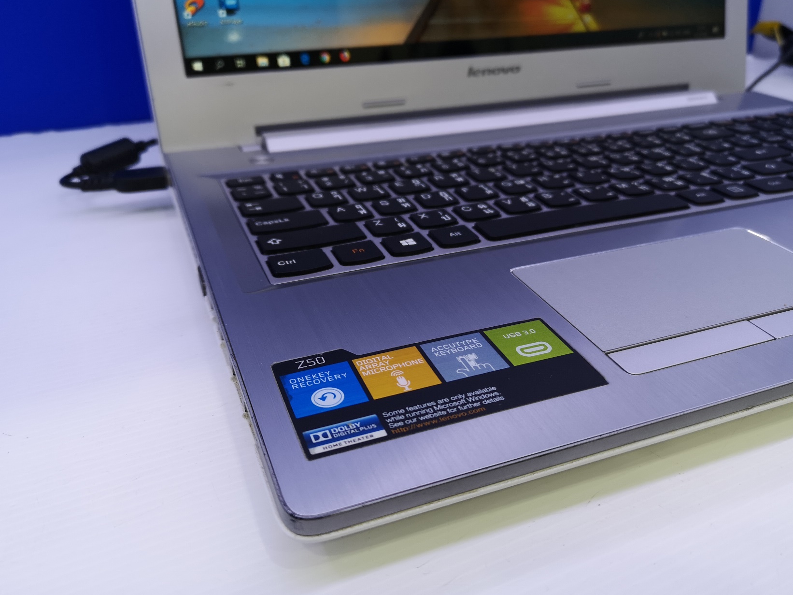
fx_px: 687
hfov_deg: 60.0
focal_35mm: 30
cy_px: 309
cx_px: 402
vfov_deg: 46.8
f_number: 1.8
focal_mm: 3.95
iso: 80
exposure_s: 1/50
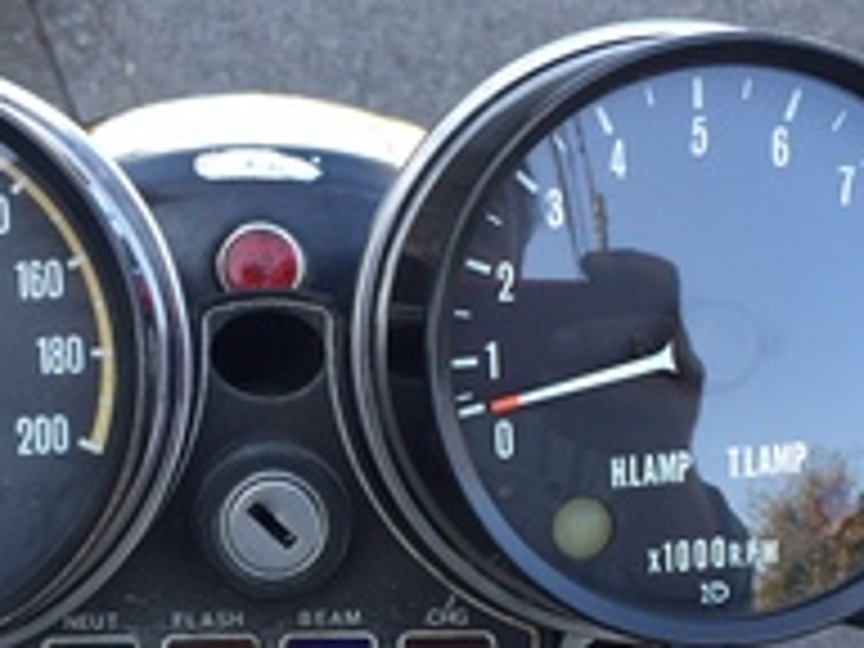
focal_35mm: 68
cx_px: 266
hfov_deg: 28.3
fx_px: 1697
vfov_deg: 21.4
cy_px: 518
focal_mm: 4.15
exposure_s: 1/60
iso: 32
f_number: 2.2
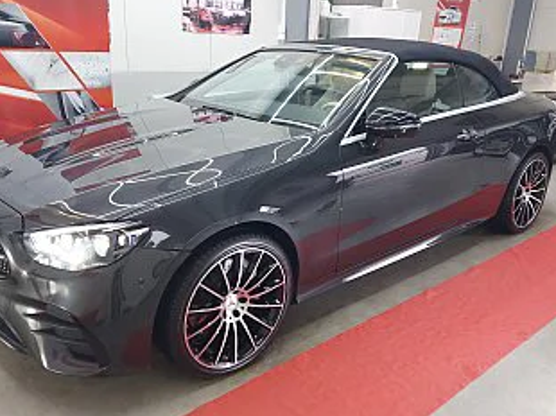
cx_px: 271
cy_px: 201
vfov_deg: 45.4
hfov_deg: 58.4
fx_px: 498
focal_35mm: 31
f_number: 1.8
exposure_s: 1/50
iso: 125
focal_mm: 5.23
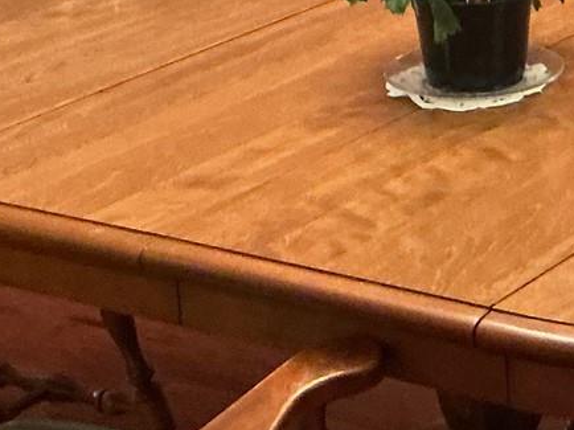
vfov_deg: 10.6
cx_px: 581
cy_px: -118
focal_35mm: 137
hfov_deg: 14.2
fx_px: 2270
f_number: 1.8
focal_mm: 3
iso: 320
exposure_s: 1/30
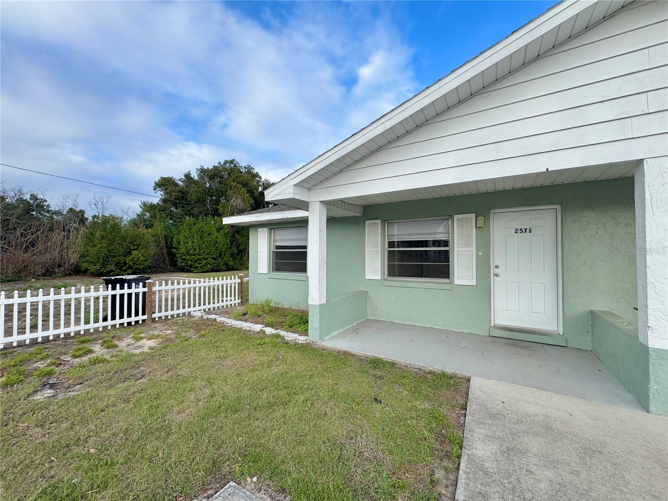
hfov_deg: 102.1
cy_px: 250
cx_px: 334
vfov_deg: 85.7
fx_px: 270
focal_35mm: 14
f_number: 2.2
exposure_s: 1/620
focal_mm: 2.22
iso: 40
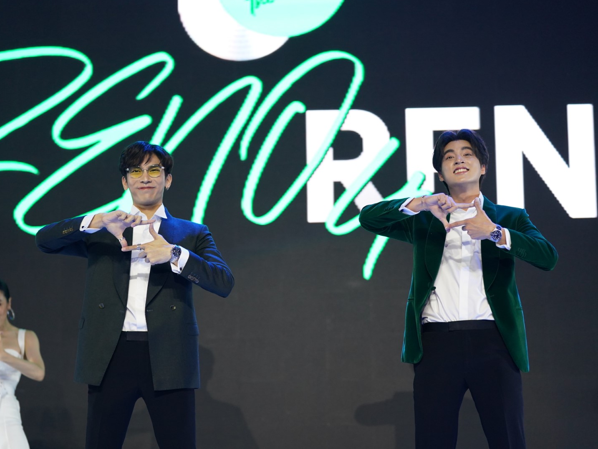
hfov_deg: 15.8
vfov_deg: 11.9
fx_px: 2160
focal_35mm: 125
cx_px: 288
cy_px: 224
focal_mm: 115
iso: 2500
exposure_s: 1/400
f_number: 2.8
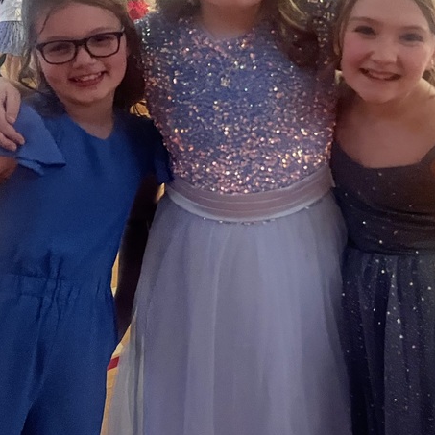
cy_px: 122
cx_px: 213
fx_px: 739
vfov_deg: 32.3
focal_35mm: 52
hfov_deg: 32.8
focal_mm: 5.7
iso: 1000
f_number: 1.5
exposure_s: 1/30
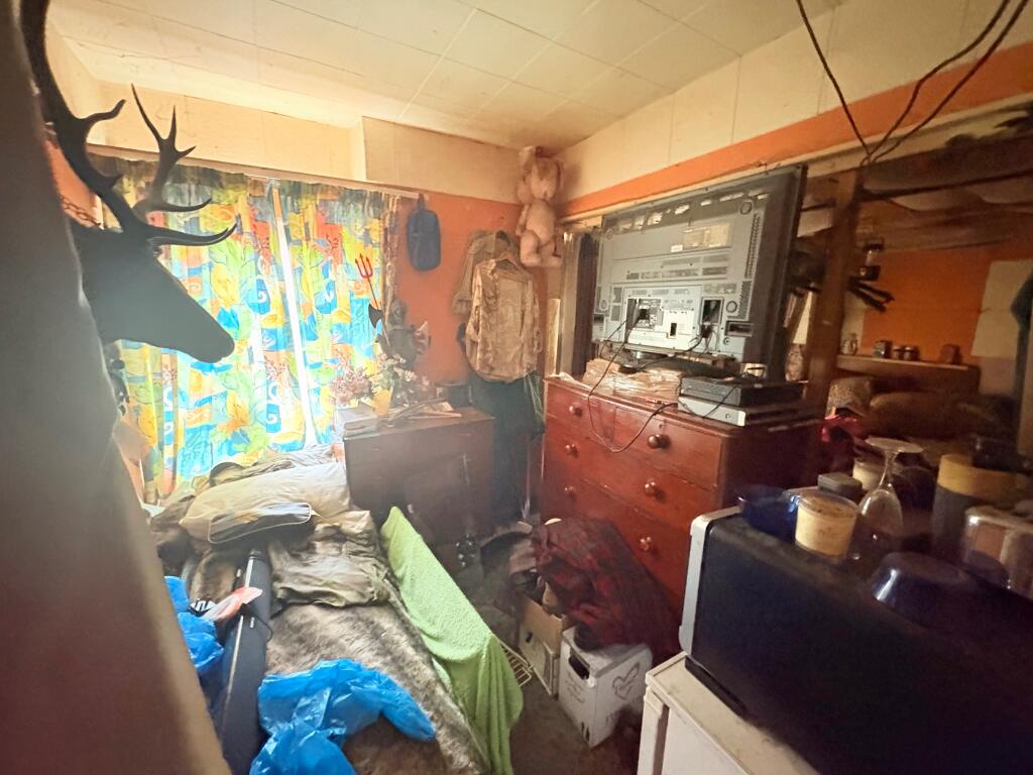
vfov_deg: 85.7
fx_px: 418
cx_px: 516
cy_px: 388
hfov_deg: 102.1
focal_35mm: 14
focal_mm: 2.22
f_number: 2.2
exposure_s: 1/30
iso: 1250
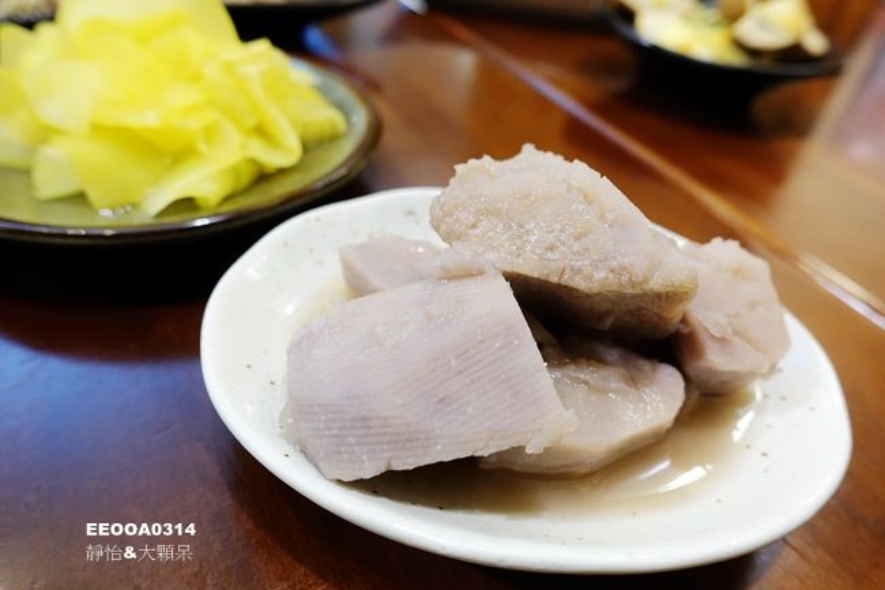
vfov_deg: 53.1
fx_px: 590
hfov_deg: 73.8
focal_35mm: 24
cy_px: 295
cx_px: 442
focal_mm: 8.8
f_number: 3.2
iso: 800
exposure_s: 1/13
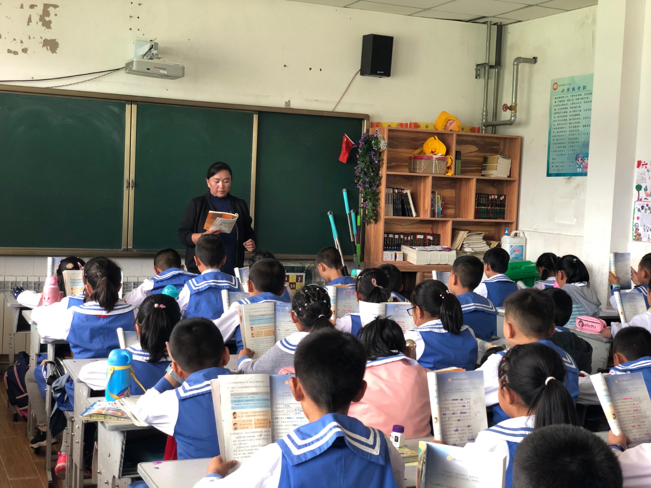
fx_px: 978
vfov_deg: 28.0
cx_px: 326
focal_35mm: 52
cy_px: 244
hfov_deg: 36.8
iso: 80
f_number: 2.4
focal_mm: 6
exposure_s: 1/40
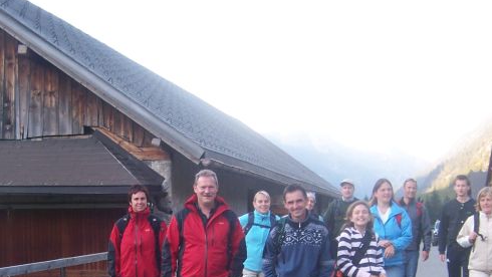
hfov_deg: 32.7
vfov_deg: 18.5
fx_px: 835
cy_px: 247
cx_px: 192
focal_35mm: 64
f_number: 2.8
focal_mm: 6.2
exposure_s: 1/80
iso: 80
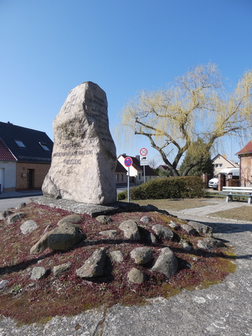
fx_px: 194
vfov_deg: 81.7
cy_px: 168
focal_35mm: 20
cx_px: 126
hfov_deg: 66.0
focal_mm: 3.6
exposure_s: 1/1000
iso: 80
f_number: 2.8
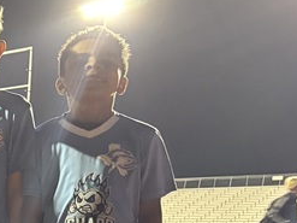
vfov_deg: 13.5
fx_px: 926
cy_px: 236
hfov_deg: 14.8
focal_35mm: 108
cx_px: -304
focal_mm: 5.96
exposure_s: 1/30
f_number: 1.6
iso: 640
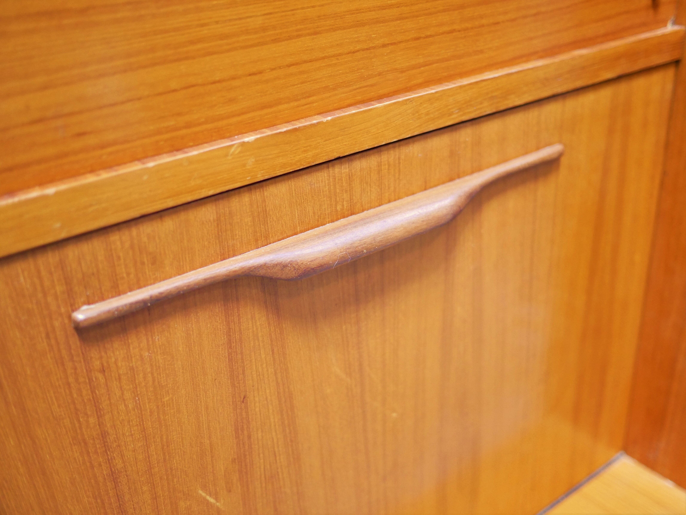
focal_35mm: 40
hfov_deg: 46.8
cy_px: 258
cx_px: 343
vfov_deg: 36.0
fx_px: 793
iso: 2000
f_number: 1.7
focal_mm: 20
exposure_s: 1/60
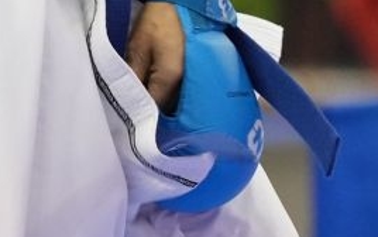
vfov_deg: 1.3
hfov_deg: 2.1
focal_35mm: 992
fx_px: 10228
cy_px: -262
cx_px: 646
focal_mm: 145
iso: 3200
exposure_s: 1/1000
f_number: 2.8
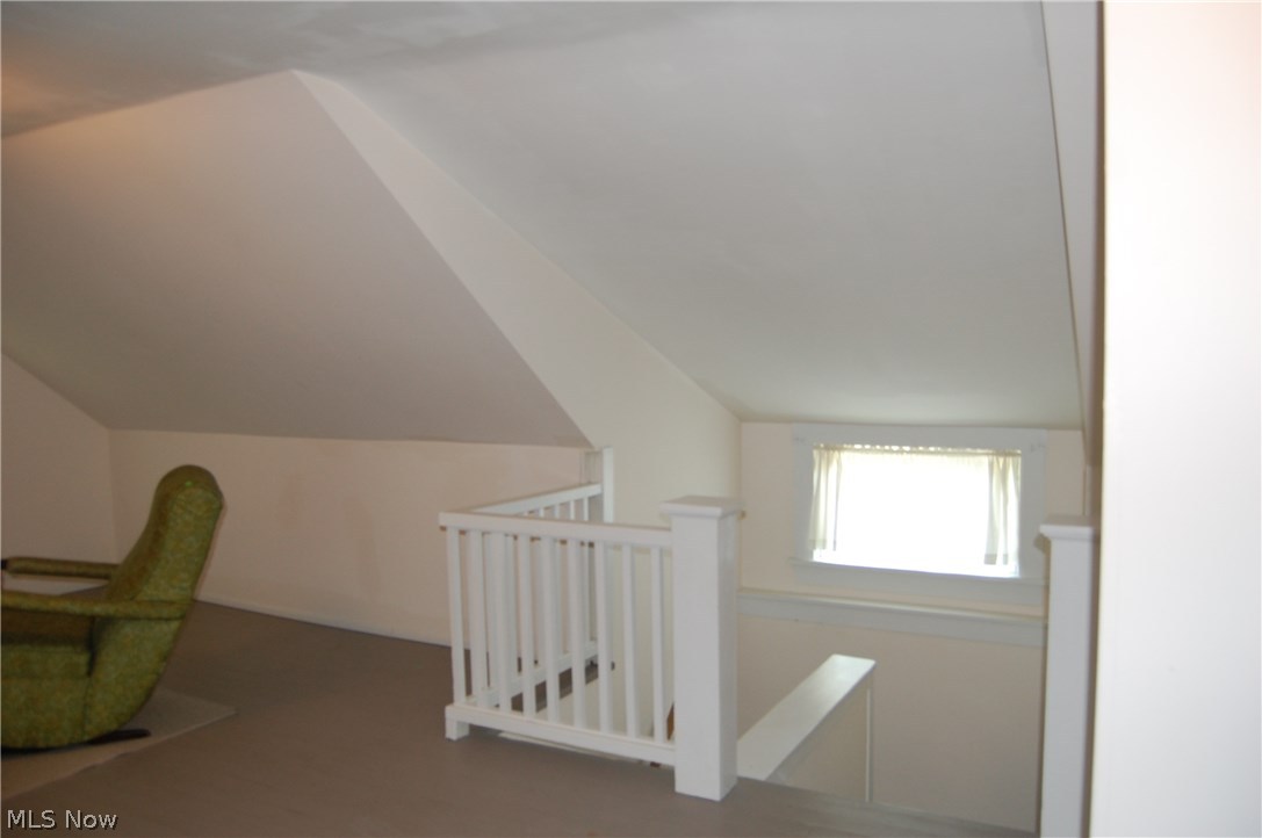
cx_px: 631
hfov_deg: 67.4
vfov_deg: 47.8
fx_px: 945
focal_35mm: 27
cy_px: 419
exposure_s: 1/60
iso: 400
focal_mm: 18
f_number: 3.5
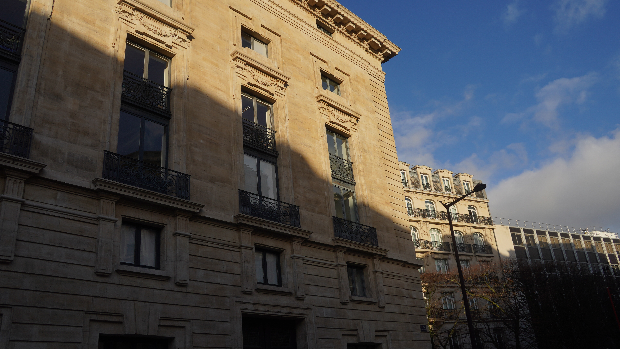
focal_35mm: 29
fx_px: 477
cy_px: 169
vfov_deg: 40.2
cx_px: 312
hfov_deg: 66.1
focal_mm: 18
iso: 100
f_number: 6.3
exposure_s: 1/500
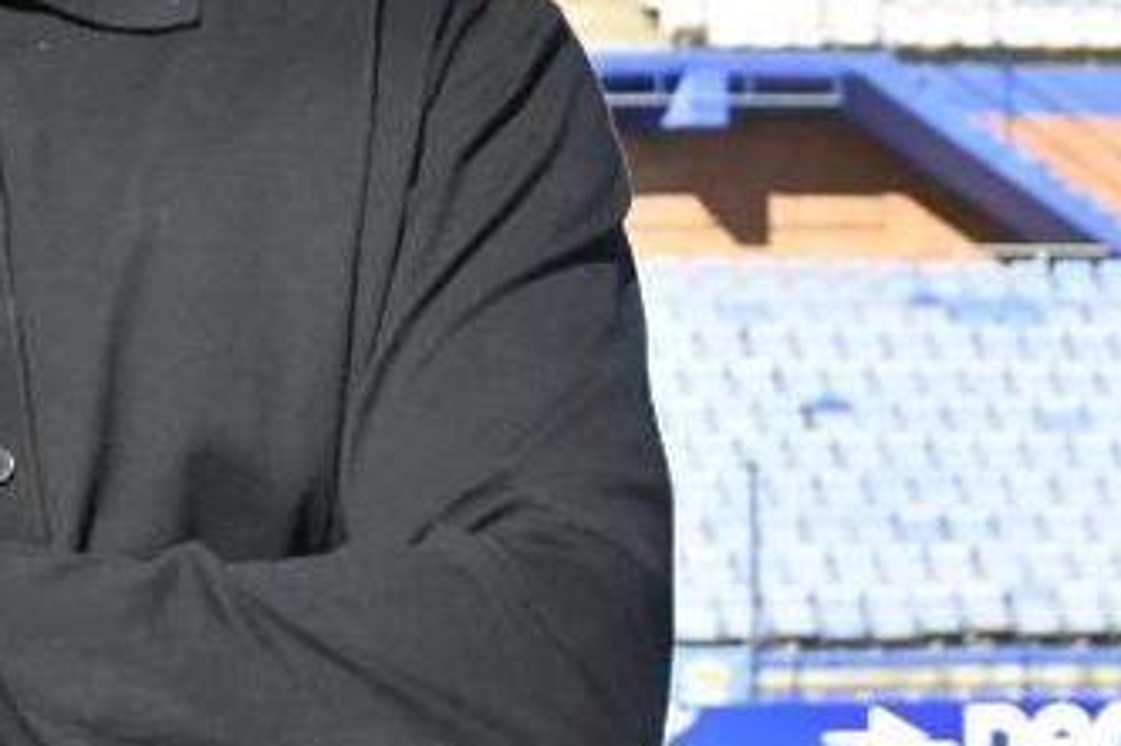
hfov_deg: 7.5
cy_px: 410
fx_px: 8559
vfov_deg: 5.0
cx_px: 314
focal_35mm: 275
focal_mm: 38
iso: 100
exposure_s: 1/400
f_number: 5.3
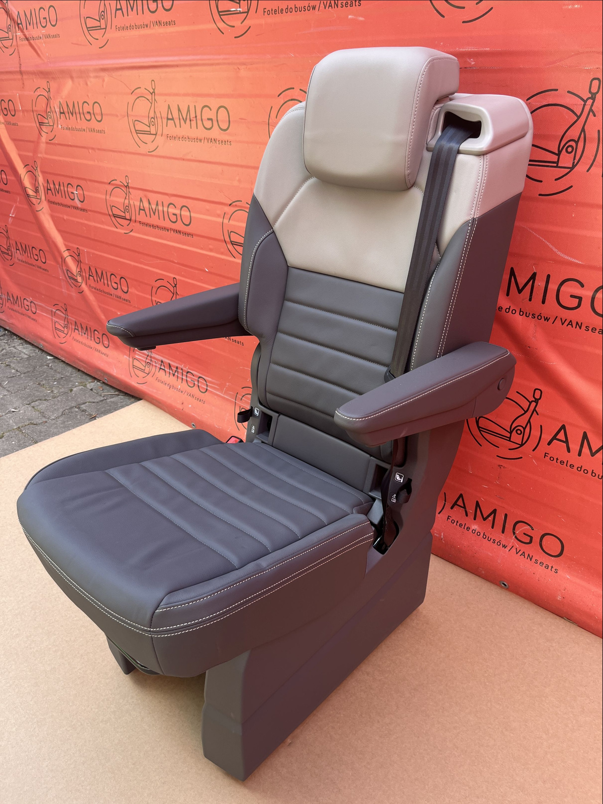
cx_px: 302
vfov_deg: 67.3
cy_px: 402
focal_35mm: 26
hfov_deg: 53.1
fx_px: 604
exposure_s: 1/168
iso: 40
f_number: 1.6
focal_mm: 5.1
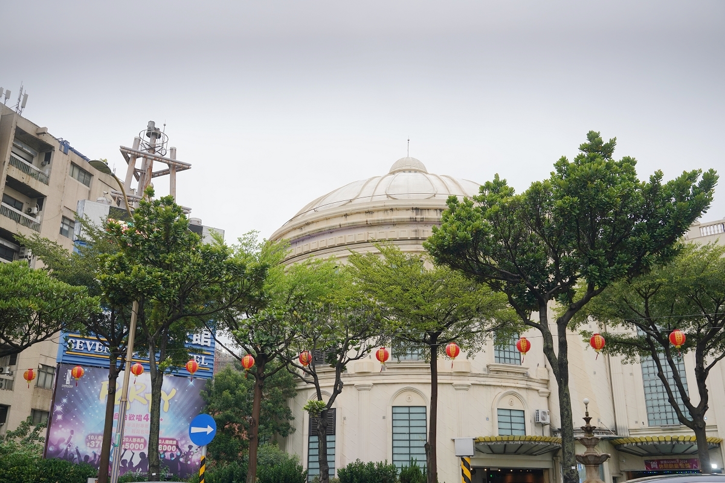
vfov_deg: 37.9
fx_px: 705
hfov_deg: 54.4
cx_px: 362
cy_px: 242
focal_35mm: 35
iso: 400
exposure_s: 1/60
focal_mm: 35
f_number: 4
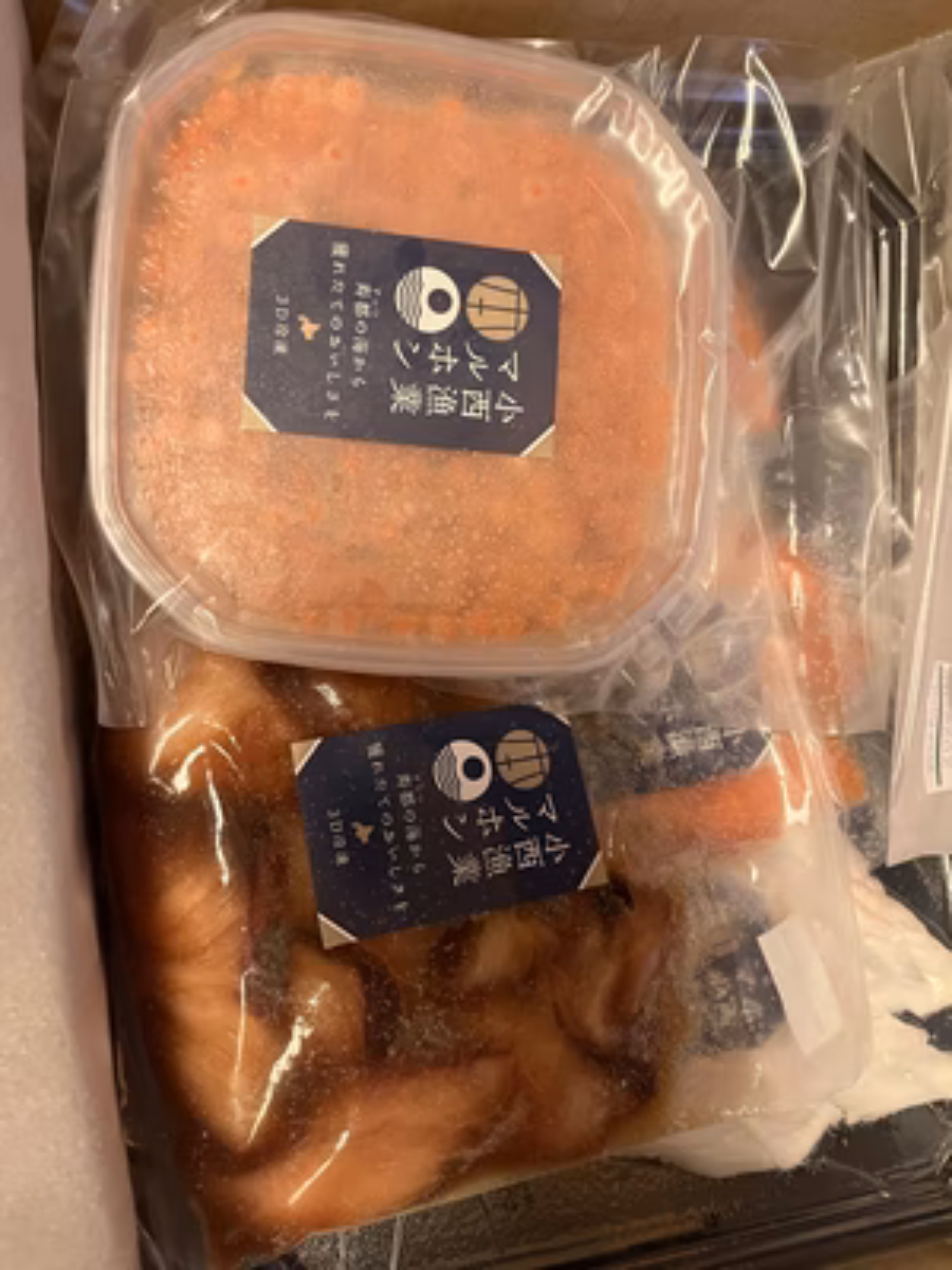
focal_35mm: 26
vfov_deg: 67.3
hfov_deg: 53.1
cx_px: 476
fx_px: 953
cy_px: 635
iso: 500
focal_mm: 5.1
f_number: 1.6
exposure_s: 1/60
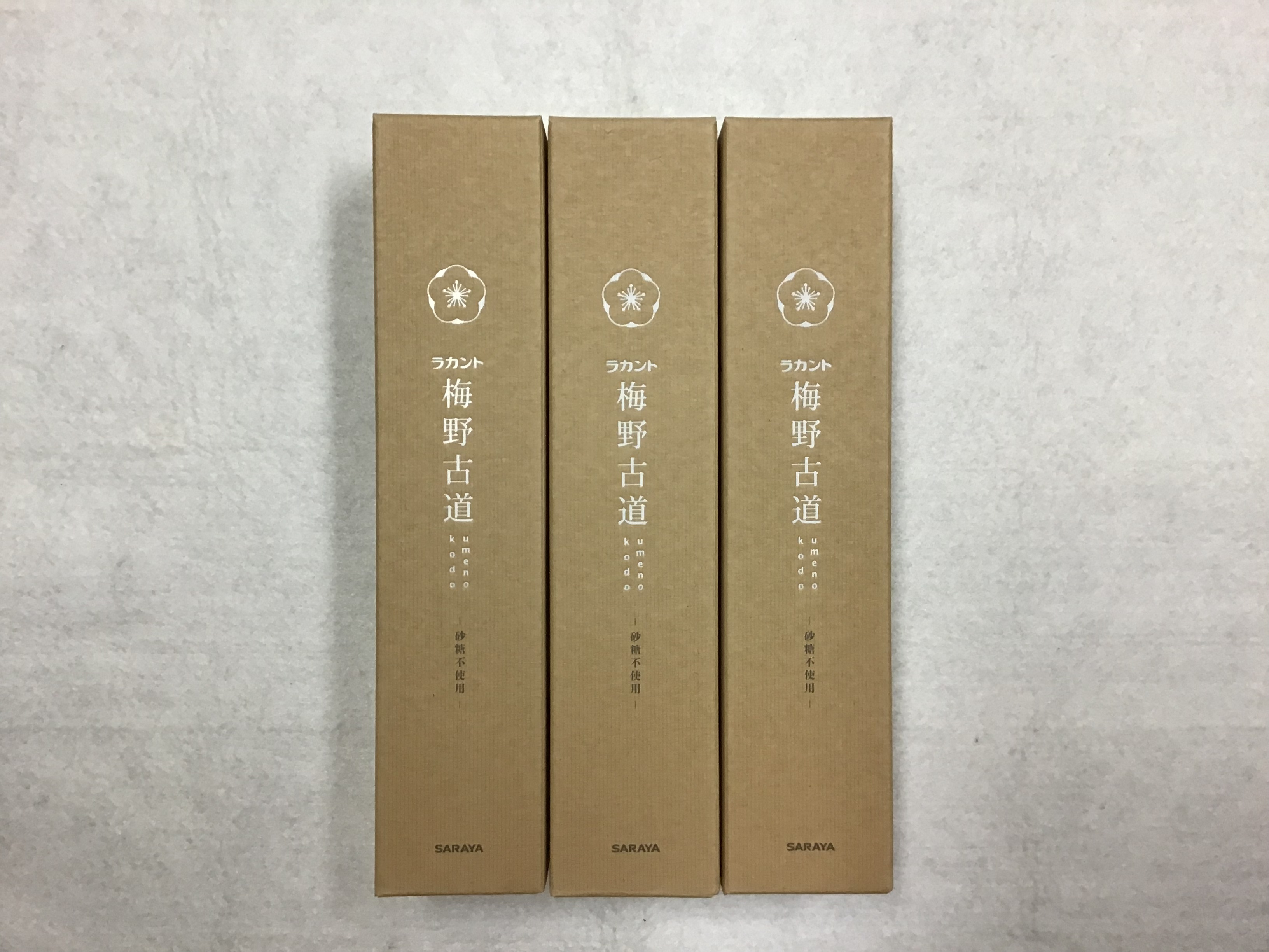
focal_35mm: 31
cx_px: 634
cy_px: 476
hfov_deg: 58.4
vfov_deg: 45.4
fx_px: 1136
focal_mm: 3.3
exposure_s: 1/30
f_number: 2.4
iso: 64
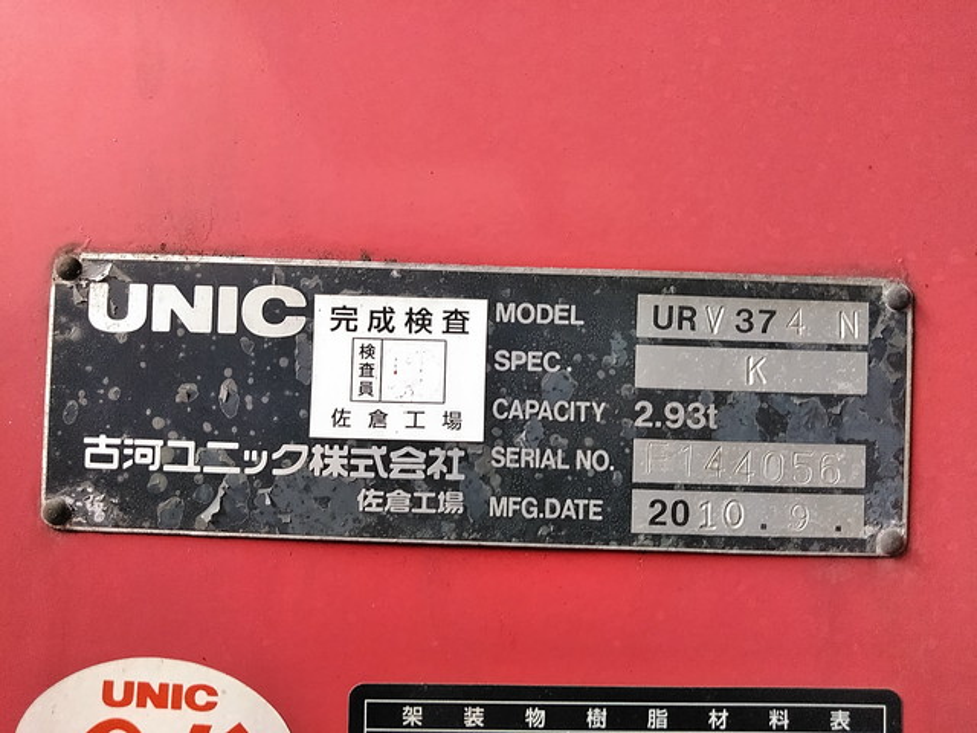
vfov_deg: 51.4
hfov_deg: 65.3
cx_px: 488
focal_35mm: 27
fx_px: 762
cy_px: 366
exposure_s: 1/60
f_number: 2.2
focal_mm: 3.46
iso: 219
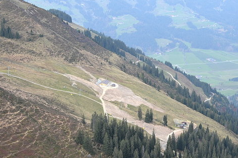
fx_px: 586
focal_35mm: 89
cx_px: 101
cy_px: 121
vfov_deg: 15.2
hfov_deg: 22.9
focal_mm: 35
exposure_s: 1/160
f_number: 6.3
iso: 200
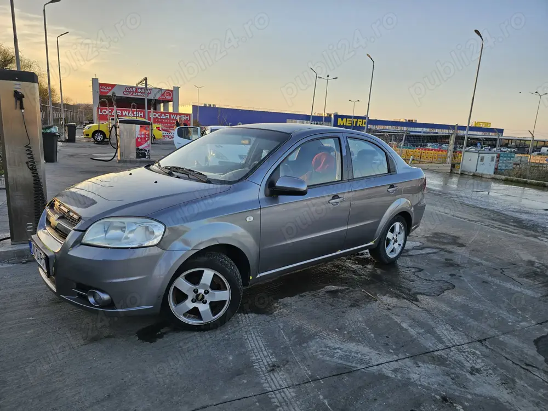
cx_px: 274
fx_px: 364
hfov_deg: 73.9
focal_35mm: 23
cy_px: 206
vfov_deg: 58.9
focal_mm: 6.3
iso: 10
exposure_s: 1/155
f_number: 1.7
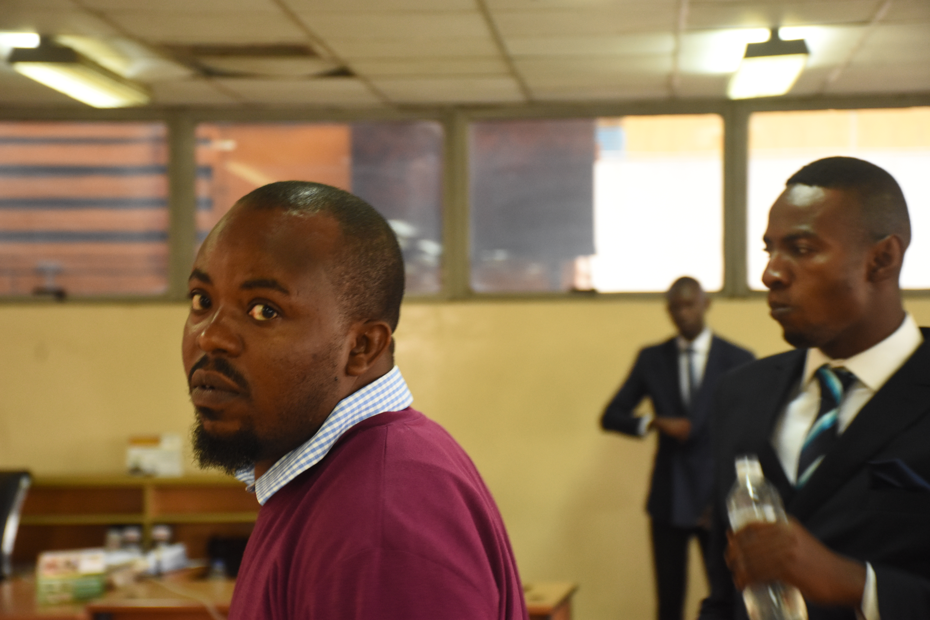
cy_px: 310
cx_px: 465
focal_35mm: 93
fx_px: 2402
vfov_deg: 14.7
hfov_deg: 21.9
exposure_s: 1/50
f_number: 5
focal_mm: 62
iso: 2000
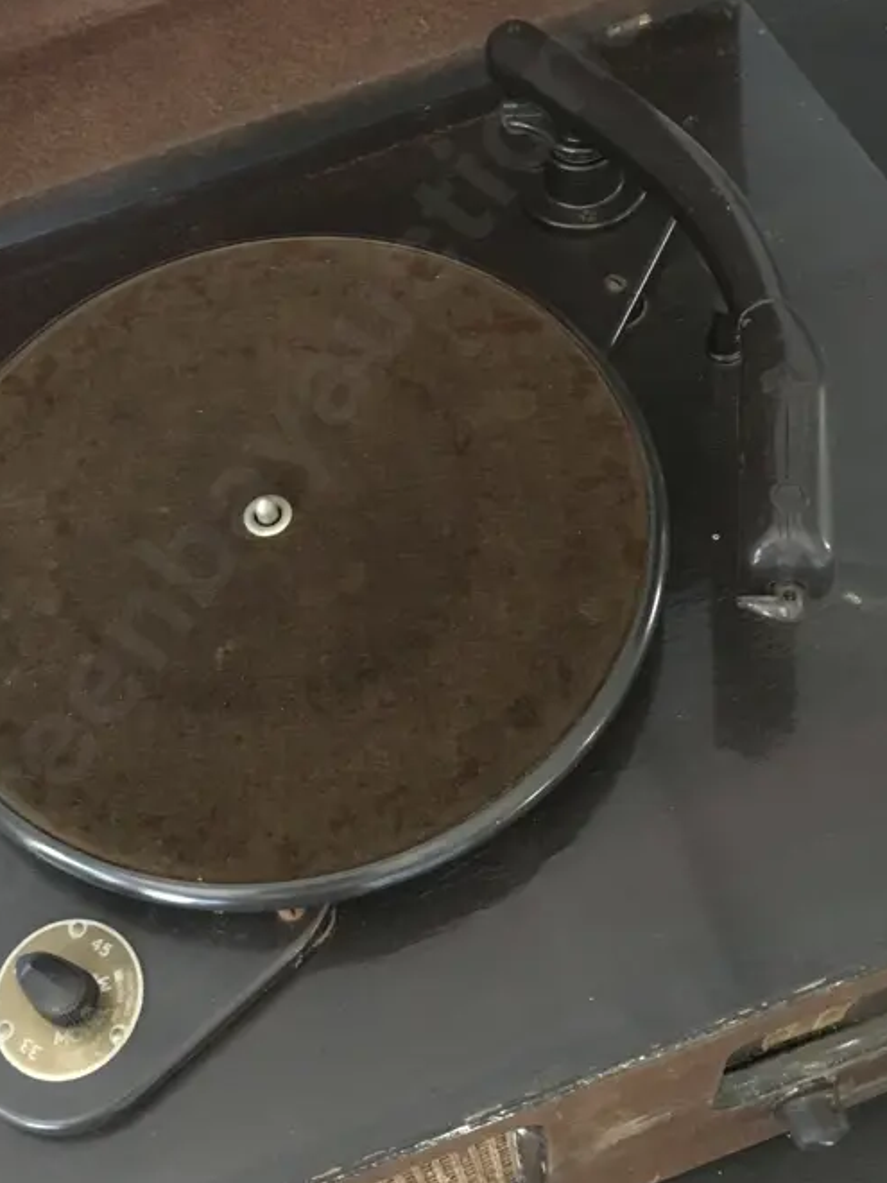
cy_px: 430
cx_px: 296
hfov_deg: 31.9
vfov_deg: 41.7
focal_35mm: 45
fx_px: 1537
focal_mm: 4.15
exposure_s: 1/17
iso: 640
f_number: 2.2
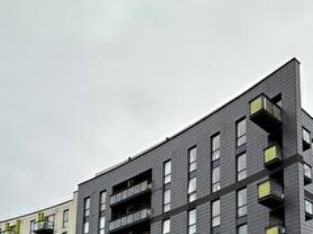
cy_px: 309
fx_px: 371
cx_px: 245
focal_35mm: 41
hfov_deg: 43.9
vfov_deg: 28.4
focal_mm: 2.22
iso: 64
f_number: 2.2
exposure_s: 1/99
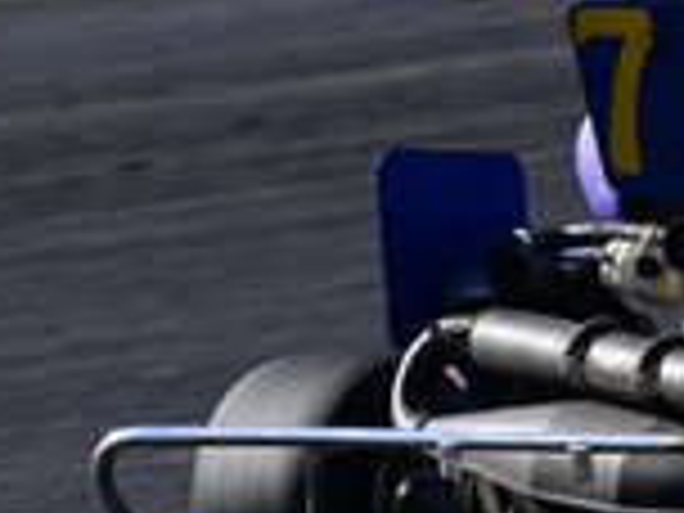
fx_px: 60050
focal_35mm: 3039
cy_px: -315
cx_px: 1521
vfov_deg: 0.5
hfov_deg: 0.7
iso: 640
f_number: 11
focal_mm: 600
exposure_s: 1/640
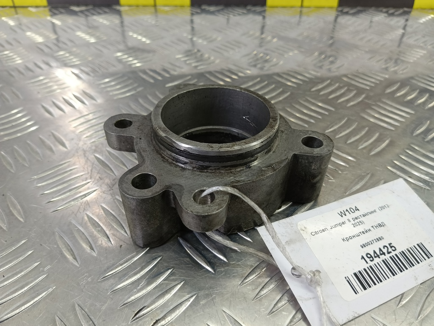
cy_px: 163
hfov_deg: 73.9
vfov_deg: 58.9
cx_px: 217
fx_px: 288
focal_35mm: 23
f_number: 1.6
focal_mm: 4.11
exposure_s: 1/50
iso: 115
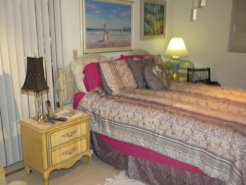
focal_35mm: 37
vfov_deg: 38.7
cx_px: 123
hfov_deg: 50.1
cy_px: 92
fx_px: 263
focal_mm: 6.6
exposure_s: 1/30
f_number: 3.5
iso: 400
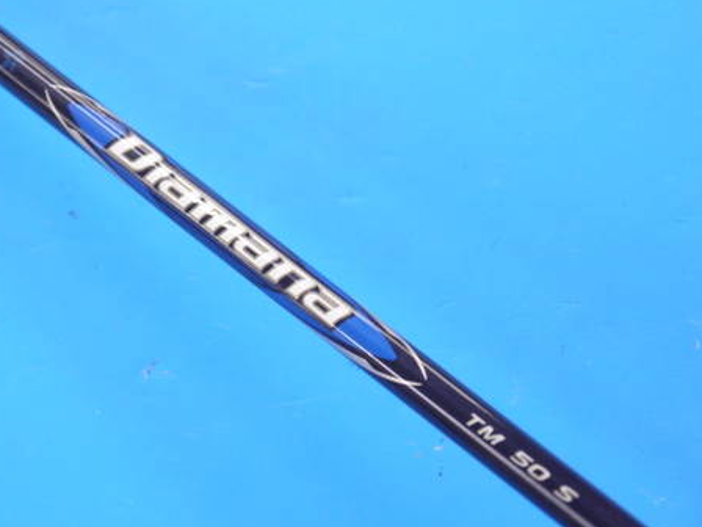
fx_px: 2434
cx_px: 230
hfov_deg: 16.4
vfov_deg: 12.3
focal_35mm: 120
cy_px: 220
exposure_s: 1/80
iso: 640
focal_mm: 42
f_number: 5.6
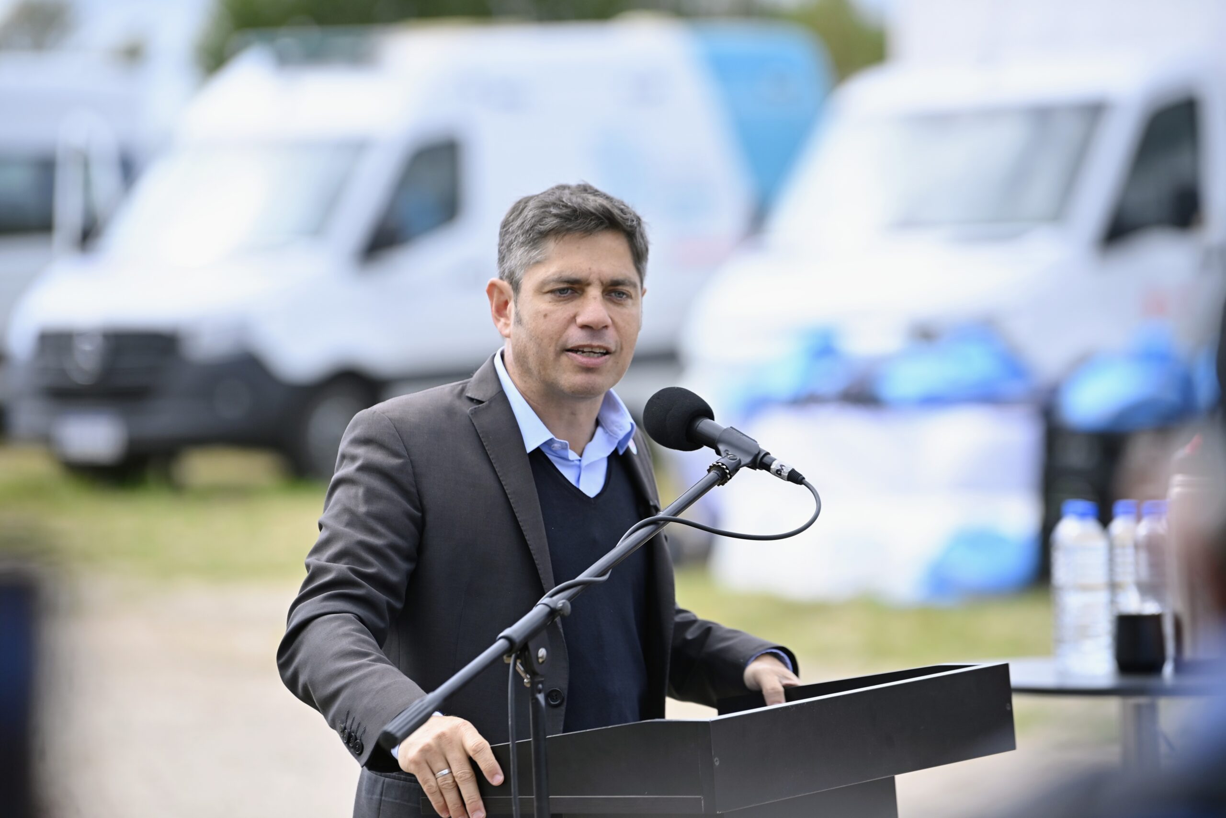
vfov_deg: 6.9
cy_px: 409
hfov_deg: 10.3
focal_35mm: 200
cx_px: 613
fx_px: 6811
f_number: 3.5
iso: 250
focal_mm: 200
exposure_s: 1/1600
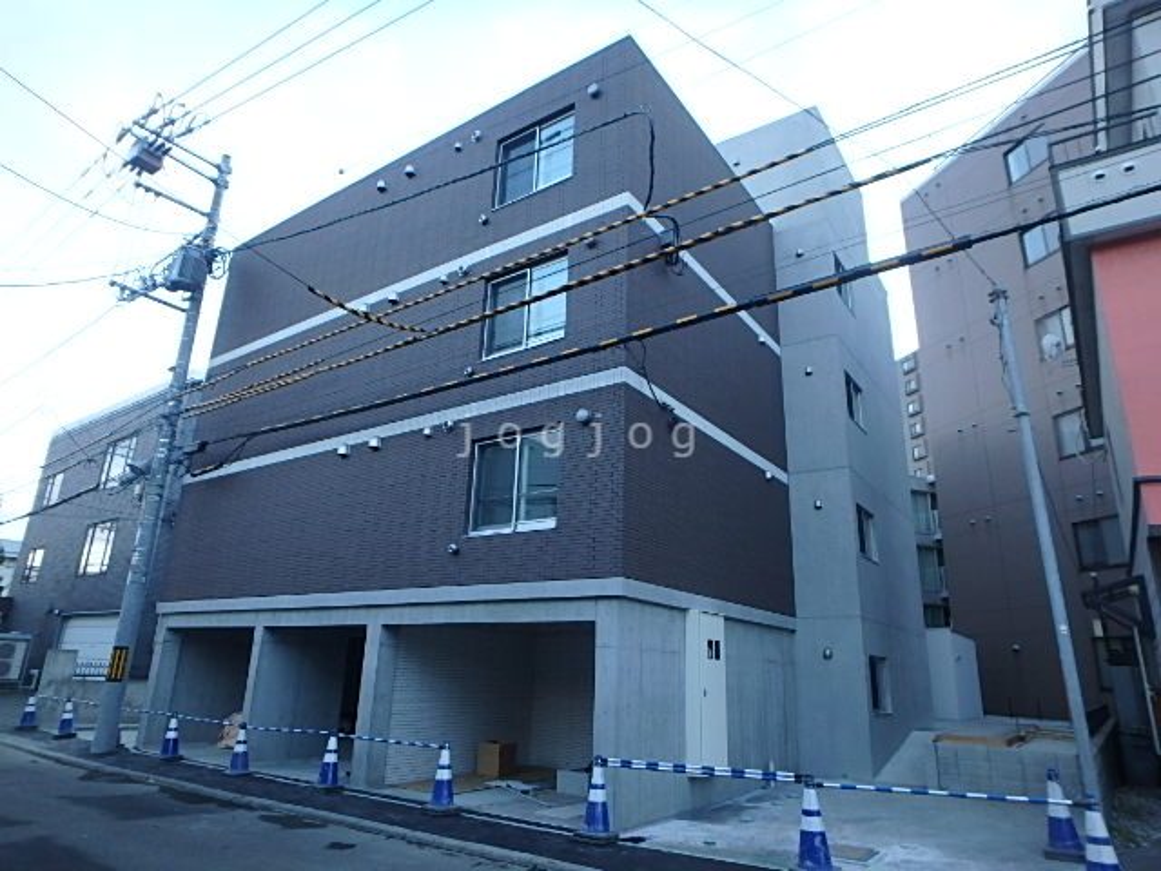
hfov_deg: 79.0
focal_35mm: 21
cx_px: 580
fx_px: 704
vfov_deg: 63.4
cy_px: 436
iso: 200
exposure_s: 1/60
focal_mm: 3.7
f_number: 3.5
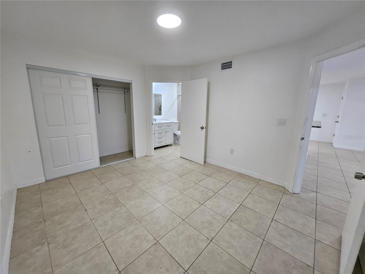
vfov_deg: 89.9
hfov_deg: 106.2
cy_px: 137
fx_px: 137
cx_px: 182
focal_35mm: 13
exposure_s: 1/60
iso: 125
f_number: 2.2
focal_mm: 1.74
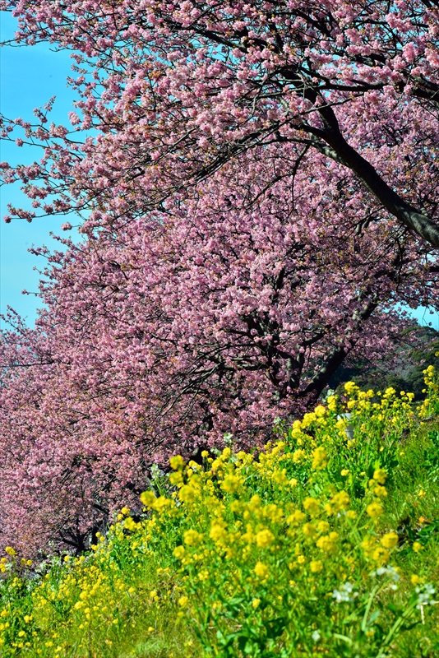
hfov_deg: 10.2
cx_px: 220
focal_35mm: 135
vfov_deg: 15.2
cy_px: 329
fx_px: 2467
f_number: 14
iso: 800
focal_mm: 135
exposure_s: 1/800
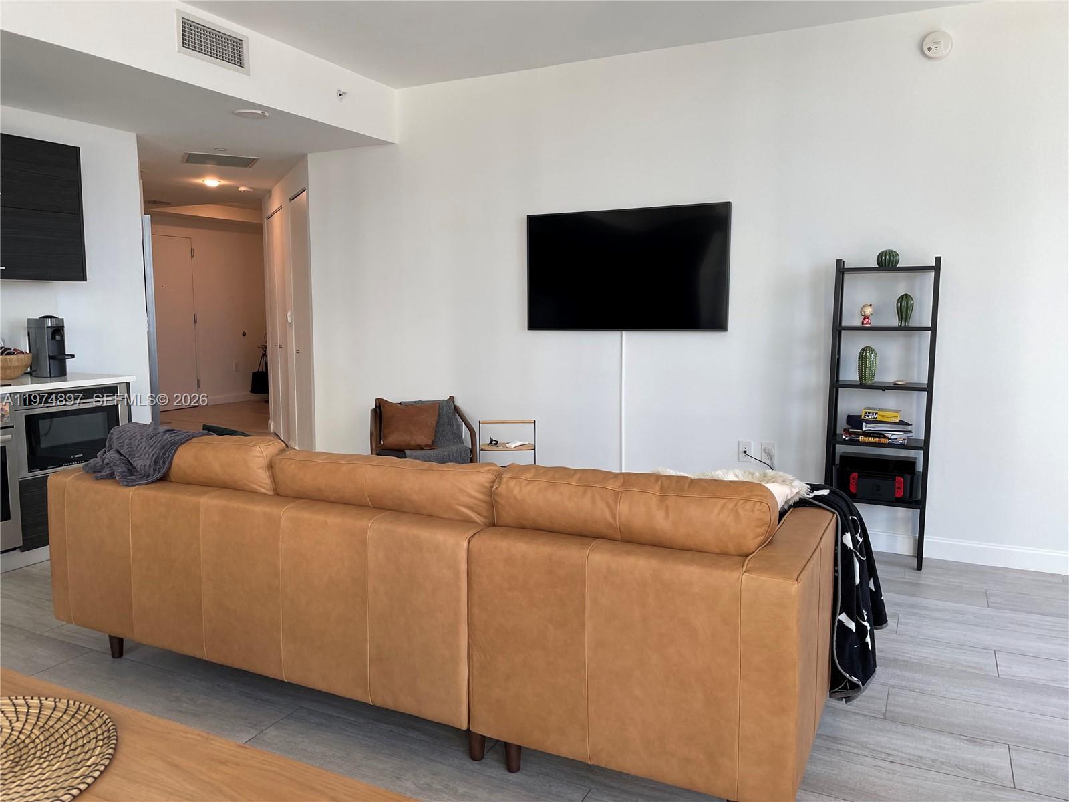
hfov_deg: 67.3
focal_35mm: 26
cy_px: 401
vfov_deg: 53.1
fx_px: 803
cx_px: 534
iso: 64
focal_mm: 4.2
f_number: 1.6
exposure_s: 1/121
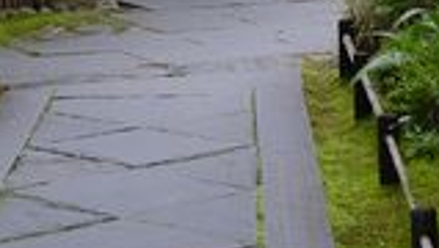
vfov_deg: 6.5
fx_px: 2098
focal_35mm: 180
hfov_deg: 11.9
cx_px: 166
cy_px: -271
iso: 500
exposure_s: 1/400
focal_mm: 22.3
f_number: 4
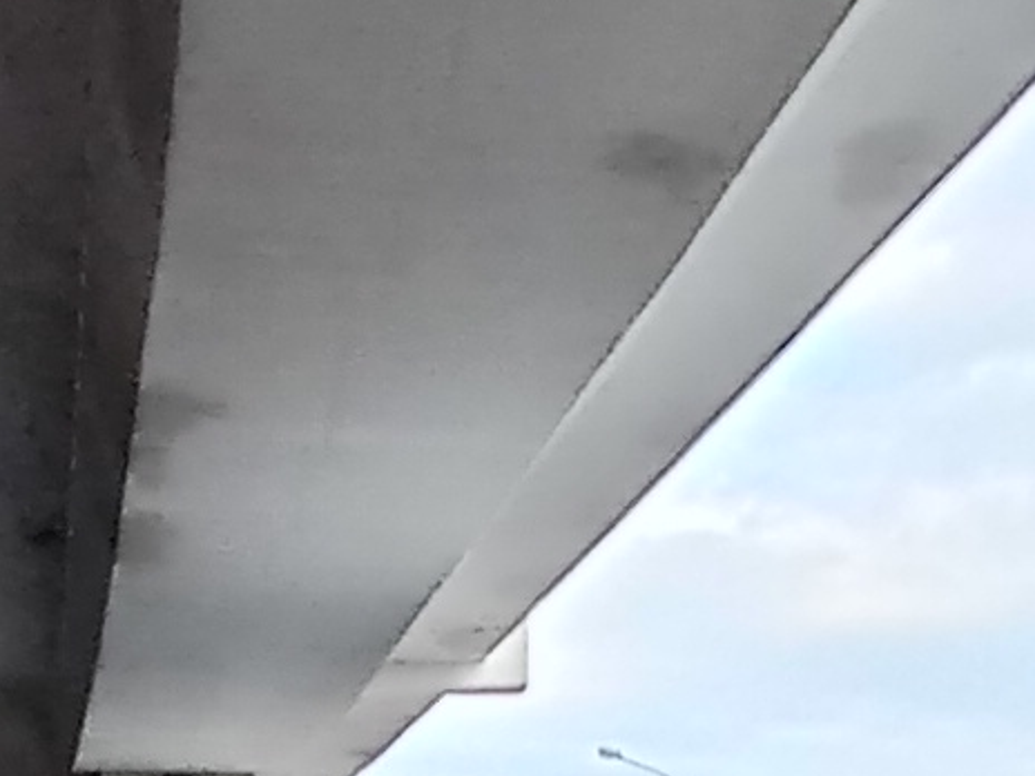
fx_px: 2840
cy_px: 1492
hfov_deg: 20.6
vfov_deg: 13.6
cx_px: 607
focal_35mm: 95
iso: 201
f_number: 2.2
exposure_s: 1/100
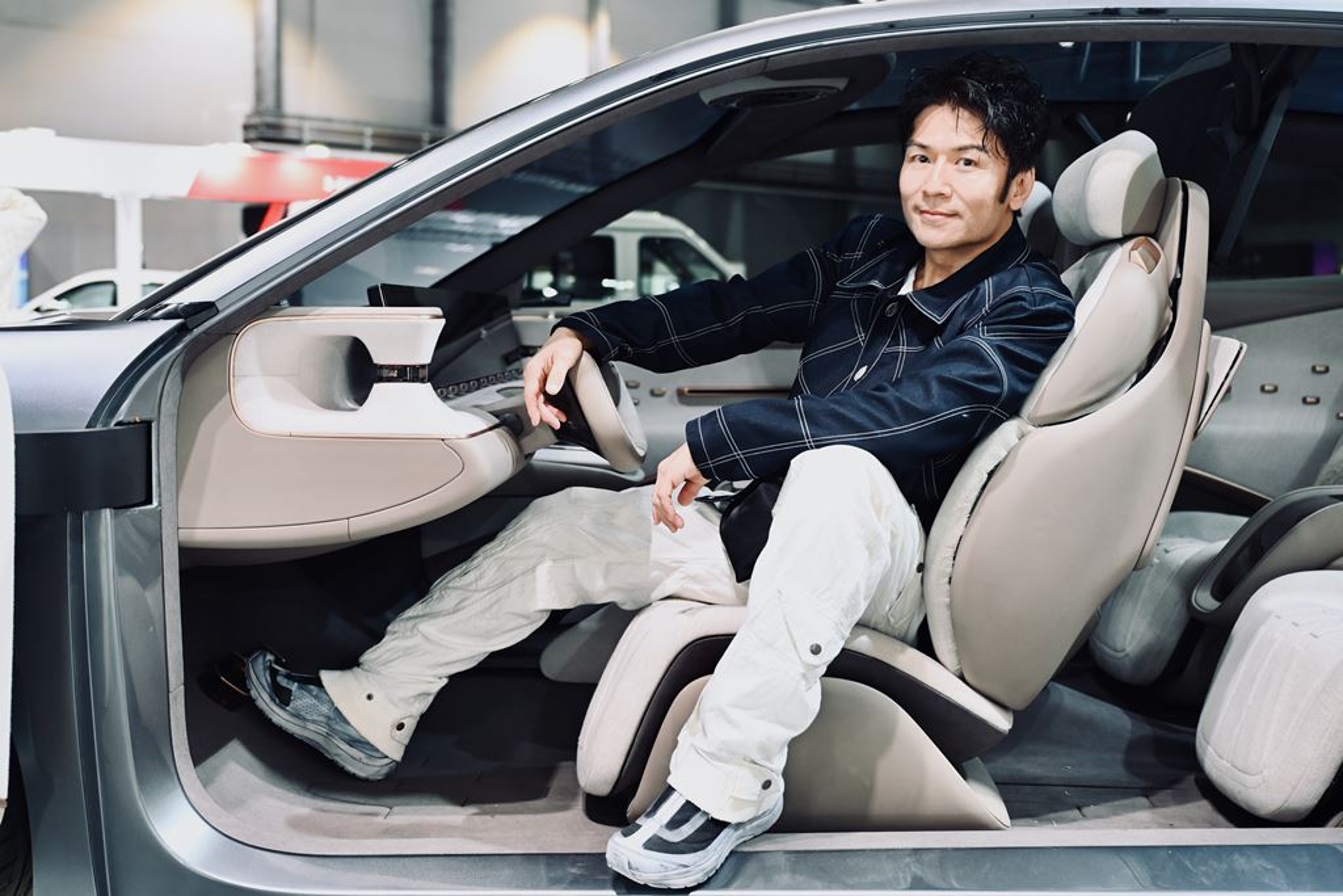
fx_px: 1380
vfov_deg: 36.0
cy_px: 448
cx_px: 672
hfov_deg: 51.9
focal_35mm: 37
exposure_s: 1/60
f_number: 2.8
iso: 1000
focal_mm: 37
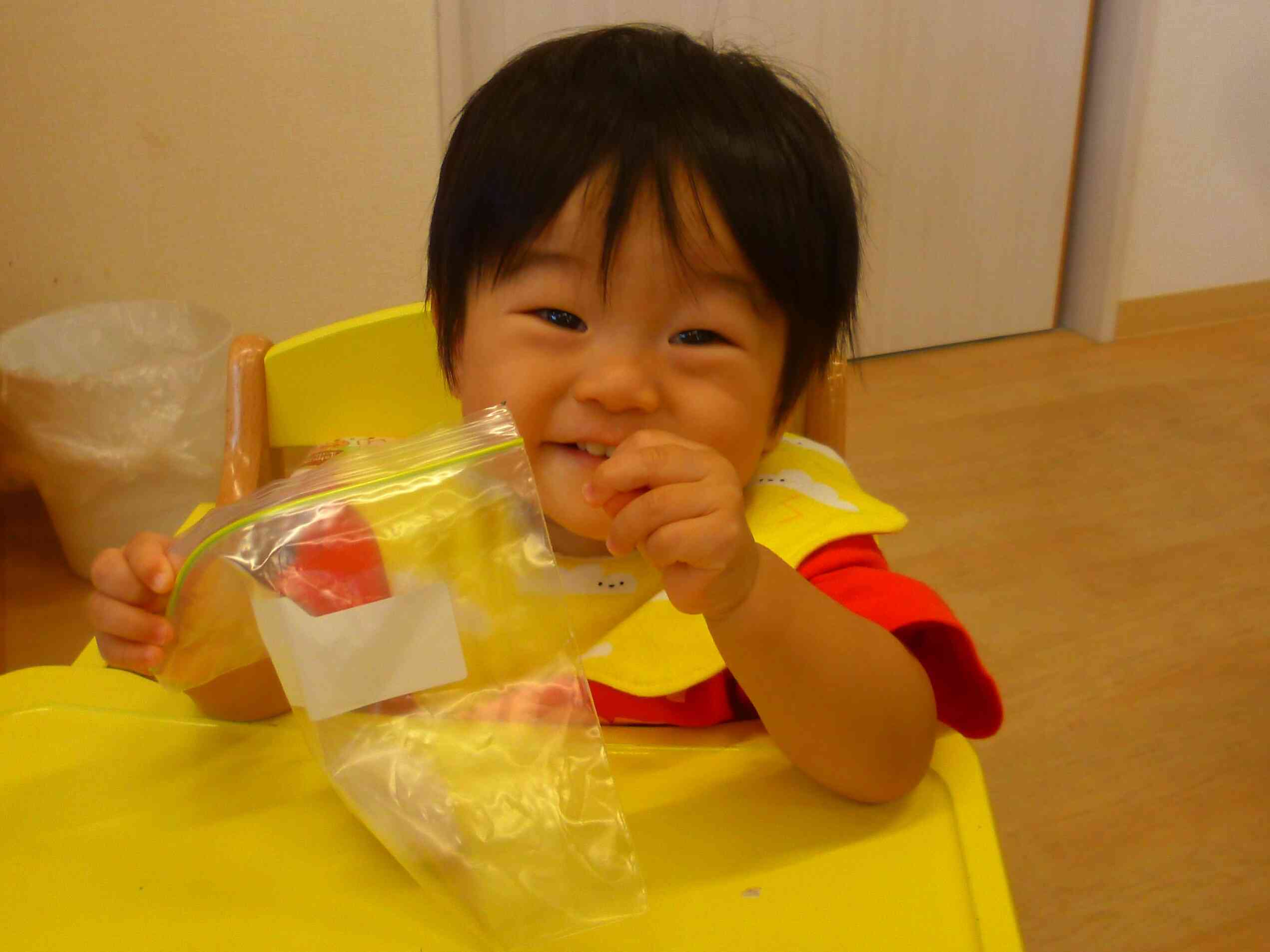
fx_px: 880
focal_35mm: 24
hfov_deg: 71.6
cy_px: 476
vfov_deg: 56.8
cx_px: 635
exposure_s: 1/60
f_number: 2.5
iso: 160
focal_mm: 4.3
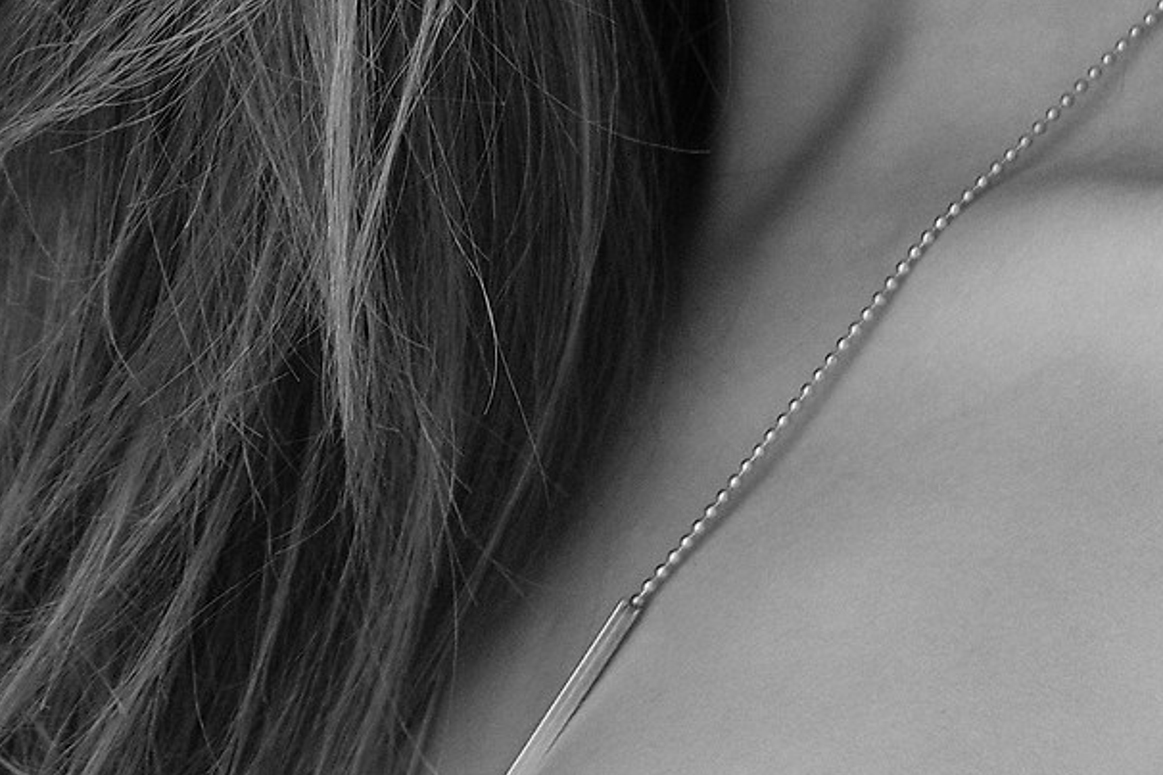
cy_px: -491
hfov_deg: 9.7
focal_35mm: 210
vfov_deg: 6.4
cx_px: -58
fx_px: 6784
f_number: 2
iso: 400
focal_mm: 35
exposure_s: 1/110
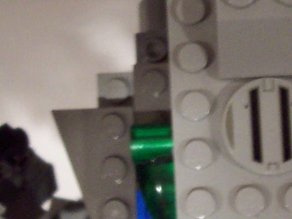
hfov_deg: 15.7
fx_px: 1054
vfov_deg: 11.8
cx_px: 225
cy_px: 140
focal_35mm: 125
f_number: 2.8
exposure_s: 1/15
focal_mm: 5.6
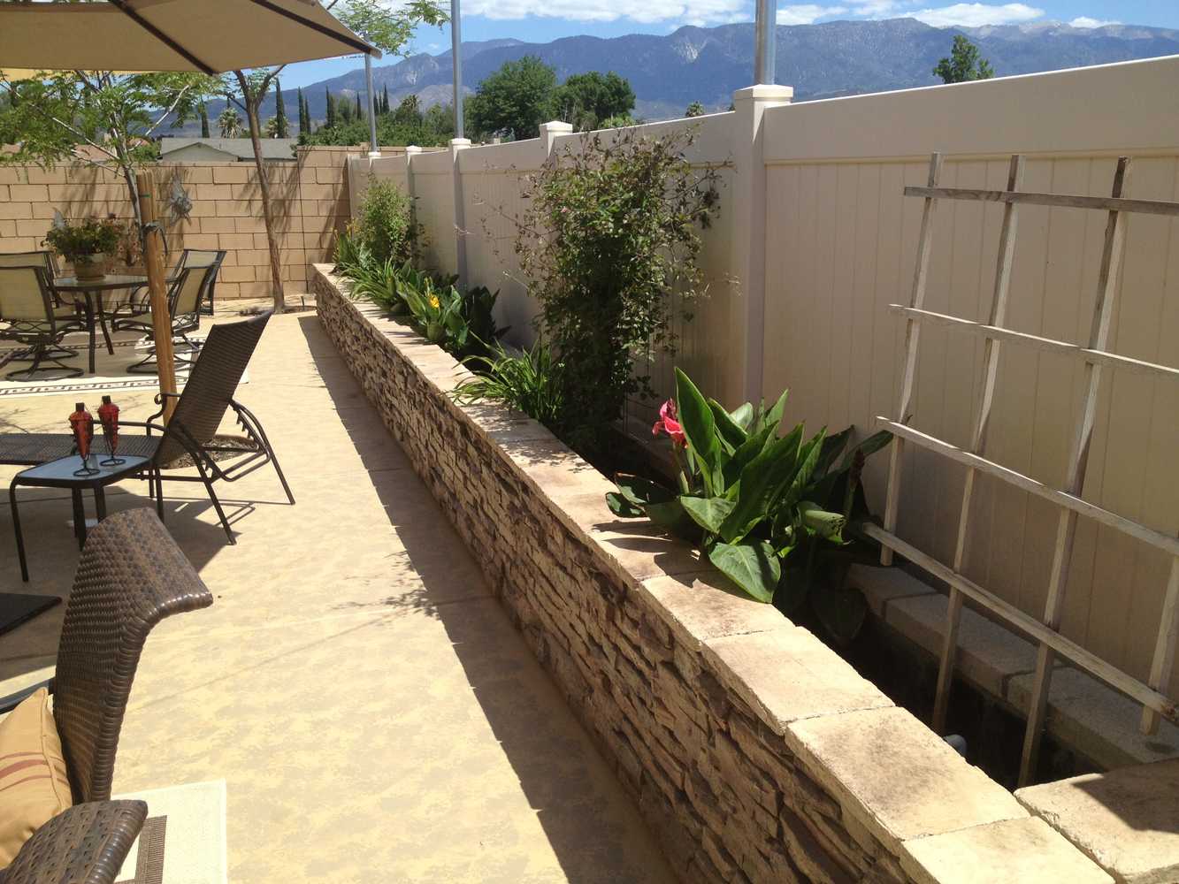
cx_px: 590
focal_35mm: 35
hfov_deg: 52.6
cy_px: 442
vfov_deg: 40.7
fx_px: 1192
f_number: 2.4
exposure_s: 1/1416
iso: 50
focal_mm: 4.28
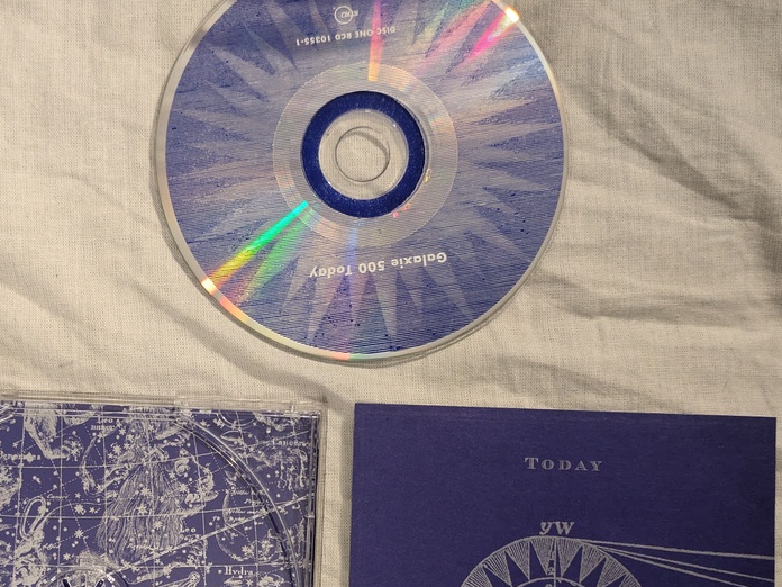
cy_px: 382
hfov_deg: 41.1
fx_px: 1039
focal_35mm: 46
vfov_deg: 31.3
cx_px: 320
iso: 391
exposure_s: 1/25
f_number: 1.89
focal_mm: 5.43
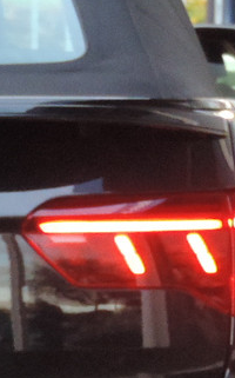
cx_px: -283
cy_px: 370
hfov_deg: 2.6
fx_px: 5135
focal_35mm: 500
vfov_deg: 4.2
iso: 800
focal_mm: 18.7
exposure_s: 1/25
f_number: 4.2
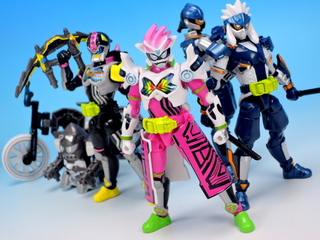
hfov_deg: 29.0
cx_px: 160
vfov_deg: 21.9
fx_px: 619
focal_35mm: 67
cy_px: 120
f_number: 5
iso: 80
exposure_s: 1/2
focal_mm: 14.3
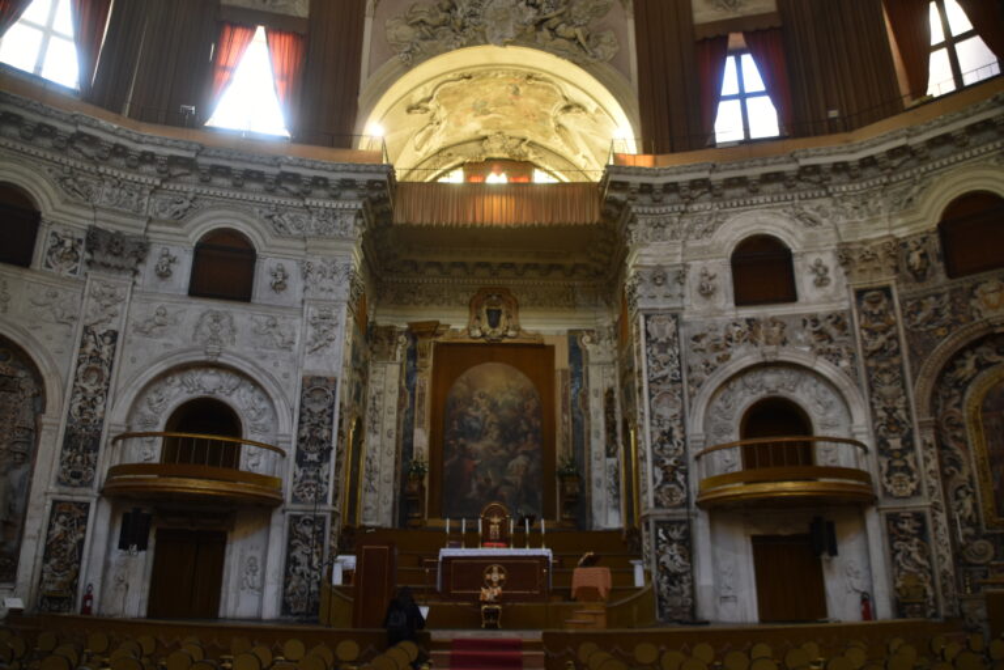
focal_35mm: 27
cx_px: 502
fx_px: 753
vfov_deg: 47.9
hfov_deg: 67.4
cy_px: 335
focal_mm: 18
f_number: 3.5
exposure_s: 1/30
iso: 220
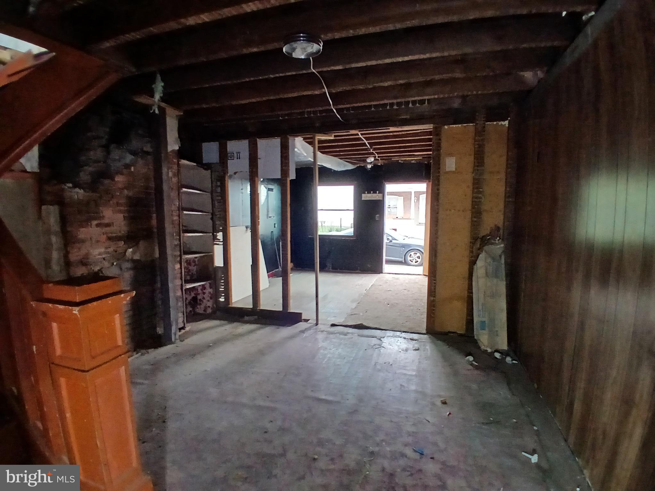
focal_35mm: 17
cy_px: 246
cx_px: 328
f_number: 2.2
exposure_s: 1/30
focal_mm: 1.4
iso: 200
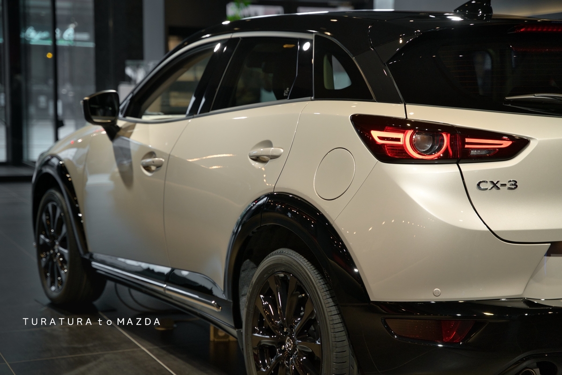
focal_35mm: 67
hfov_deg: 30.1
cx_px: 281
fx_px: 1047
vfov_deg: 20.3
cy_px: 188
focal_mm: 67
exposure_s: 1/400
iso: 800
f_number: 4
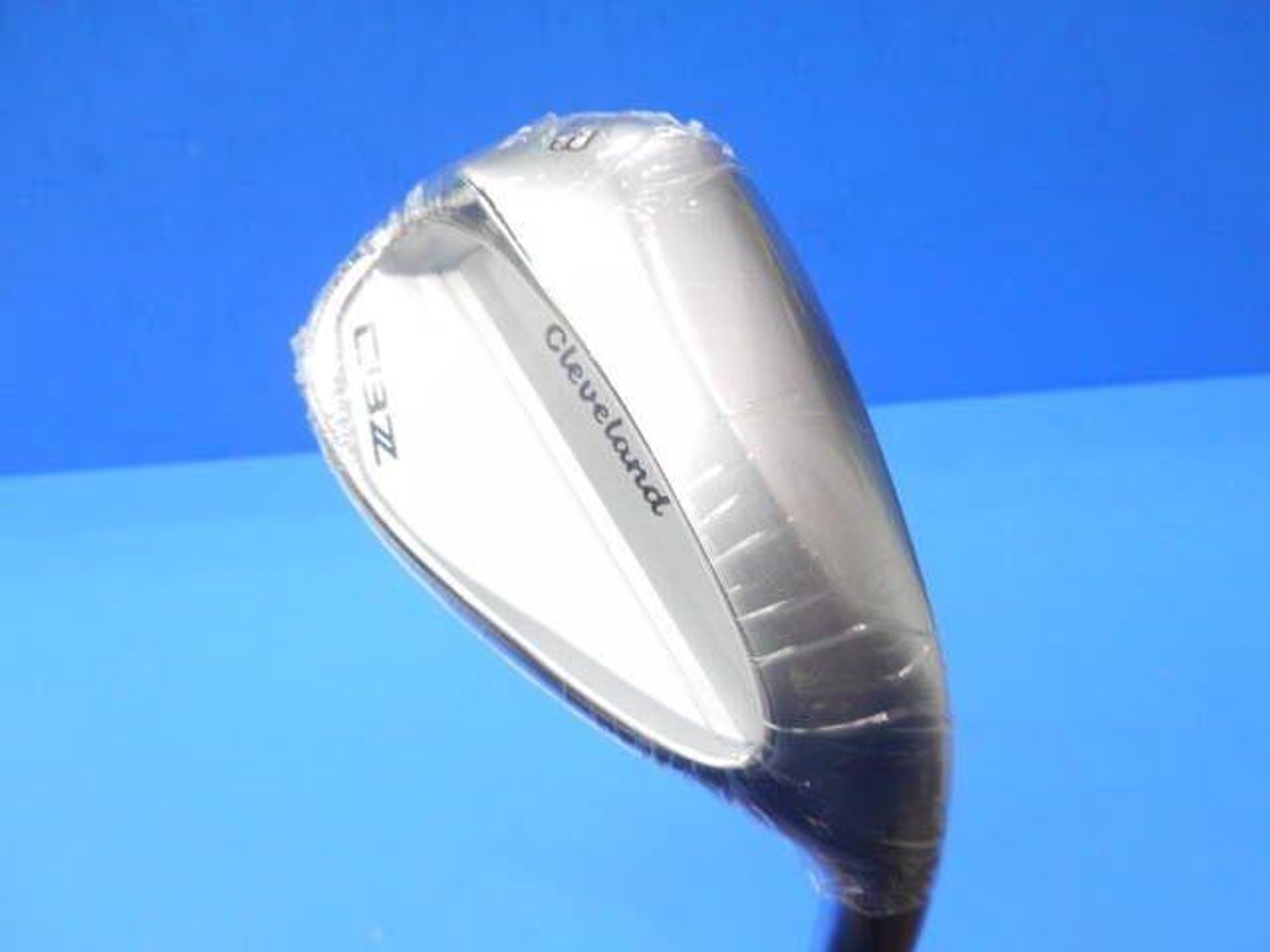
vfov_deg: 48.2
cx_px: 635
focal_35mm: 29
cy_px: 476
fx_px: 1064
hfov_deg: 61.7
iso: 140
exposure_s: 1/30
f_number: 4
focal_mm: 5.2
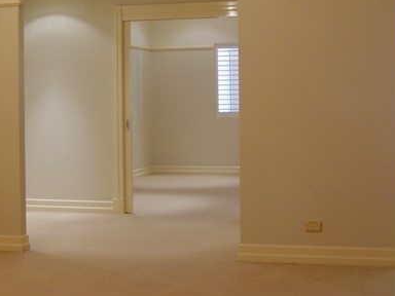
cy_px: 74
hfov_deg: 26.7
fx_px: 833
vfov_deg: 20.0
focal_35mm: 73
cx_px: 210
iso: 139
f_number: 2.8
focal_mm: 5.8
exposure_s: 1/15
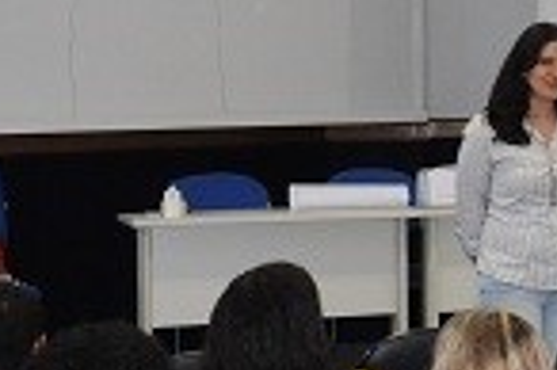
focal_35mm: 147
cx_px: 874
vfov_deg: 9.3
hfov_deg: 13.1
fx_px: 2272
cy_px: 82
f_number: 13
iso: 2500
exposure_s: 1/40
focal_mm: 30
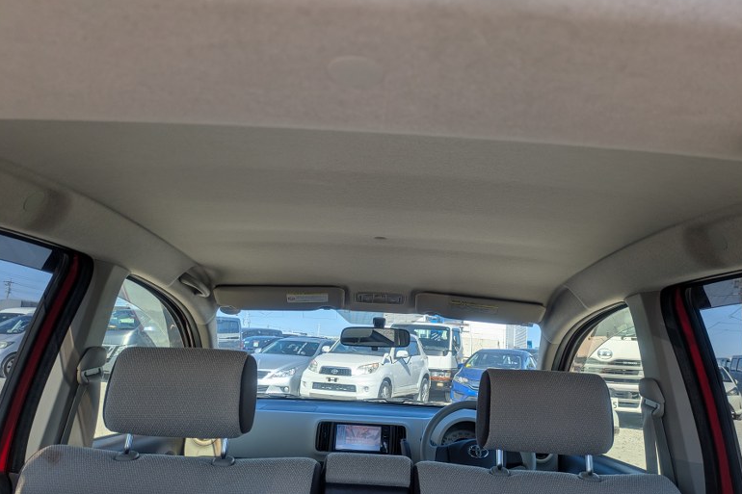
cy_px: 240
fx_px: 556
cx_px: 382
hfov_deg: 67.4
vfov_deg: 47.9
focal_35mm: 27
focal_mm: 5.43
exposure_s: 1/1580
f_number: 1.89
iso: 45
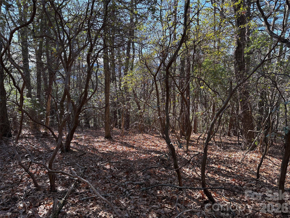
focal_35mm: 24
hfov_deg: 71.6
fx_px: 201
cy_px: 109
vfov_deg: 56.8
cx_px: 145
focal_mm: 6.76
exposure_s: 1/448
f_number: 1.78
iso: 100
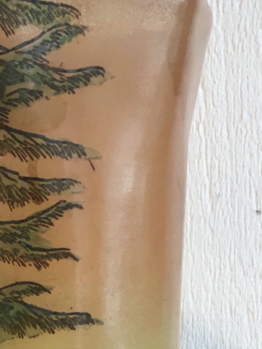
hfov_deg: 17.0
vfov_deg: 20.8
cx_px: 43
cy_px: 448
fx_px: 868
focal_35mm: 86
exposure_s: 1/33
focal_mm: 4.15
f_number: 2.2
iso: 50
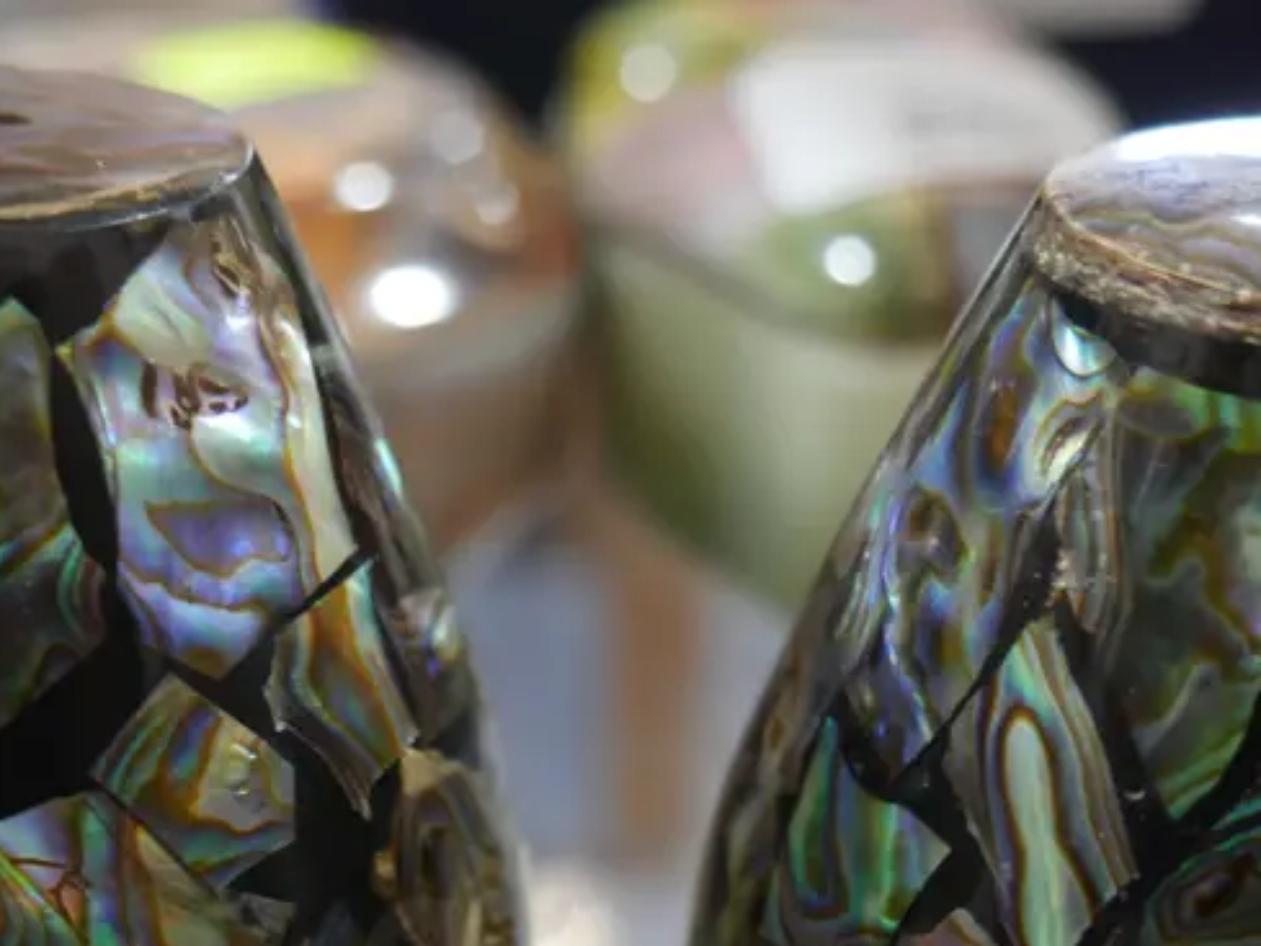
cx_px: 549
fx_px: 2441
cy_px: 862
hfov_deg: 28.9
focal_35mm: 67
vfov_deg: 21.4
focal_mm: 16
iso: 640
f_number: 3.6
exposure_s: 1/60
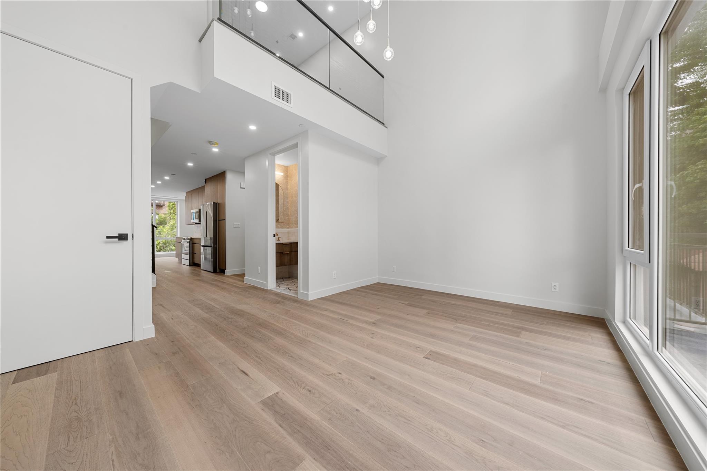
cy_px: 236
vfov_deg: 90.0
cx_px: 354
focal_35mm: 12
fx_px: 236
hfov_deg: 112.6
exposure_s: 1/1.25
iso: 100
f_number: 9
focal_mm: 12
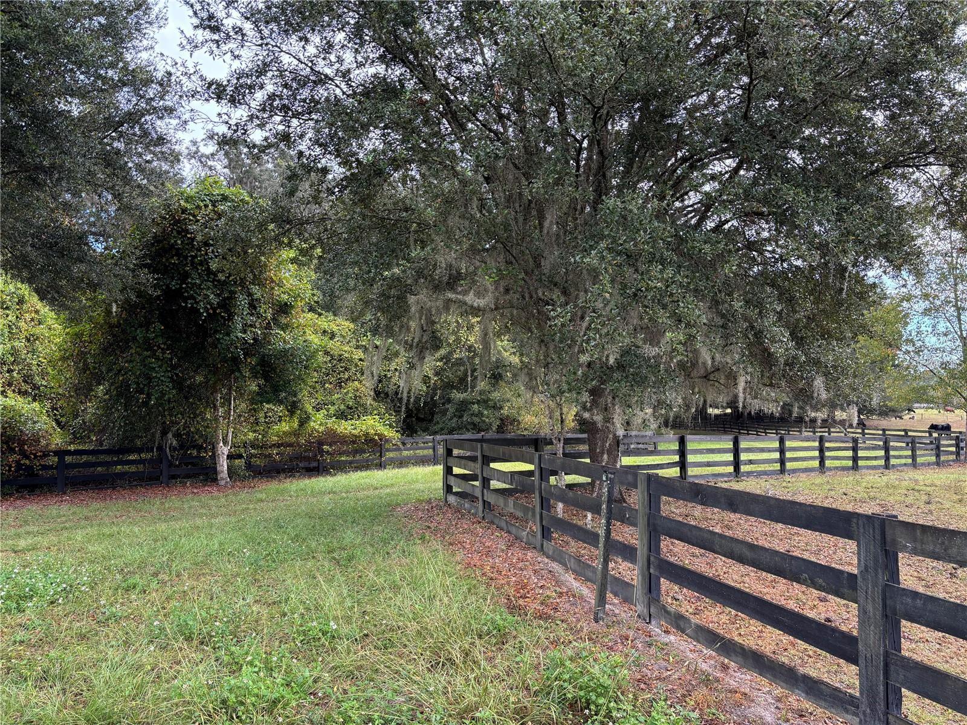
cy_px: 362
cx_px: 484
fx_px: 726
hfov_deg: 67.3
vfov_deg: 53.1
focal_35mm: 26
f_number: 1.6
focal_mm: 5.96
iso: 50
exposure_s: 1/170
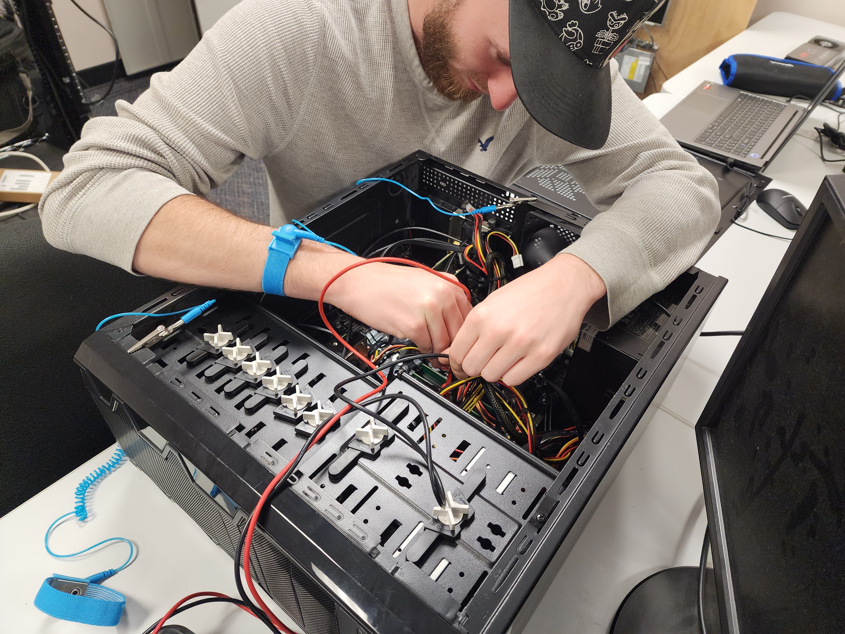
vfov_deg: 58.9
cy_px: 317
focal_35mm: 23
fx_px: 561
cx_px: 422
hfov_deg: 73.9
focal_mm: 6.4
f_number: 1.8
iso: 500
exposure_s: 1/120
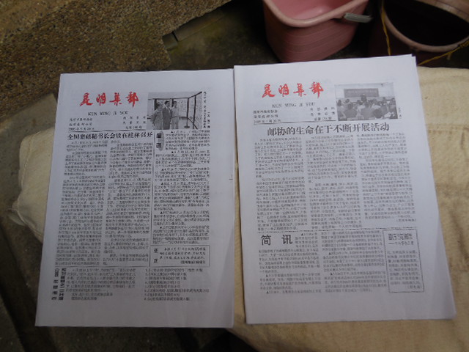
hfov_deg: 60.0
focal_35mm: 30
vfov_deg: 46.8
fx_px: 406
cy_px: 176
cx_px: 234
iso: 125
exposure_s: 1/640
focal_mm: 5.3
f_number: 3.2
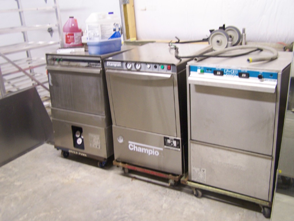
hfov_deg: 49.0
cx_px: 147
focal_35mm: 38
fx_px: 323
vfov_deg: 37.7
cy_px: 110
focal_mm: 6.3
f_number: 2.8
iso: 140
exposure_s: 1/8
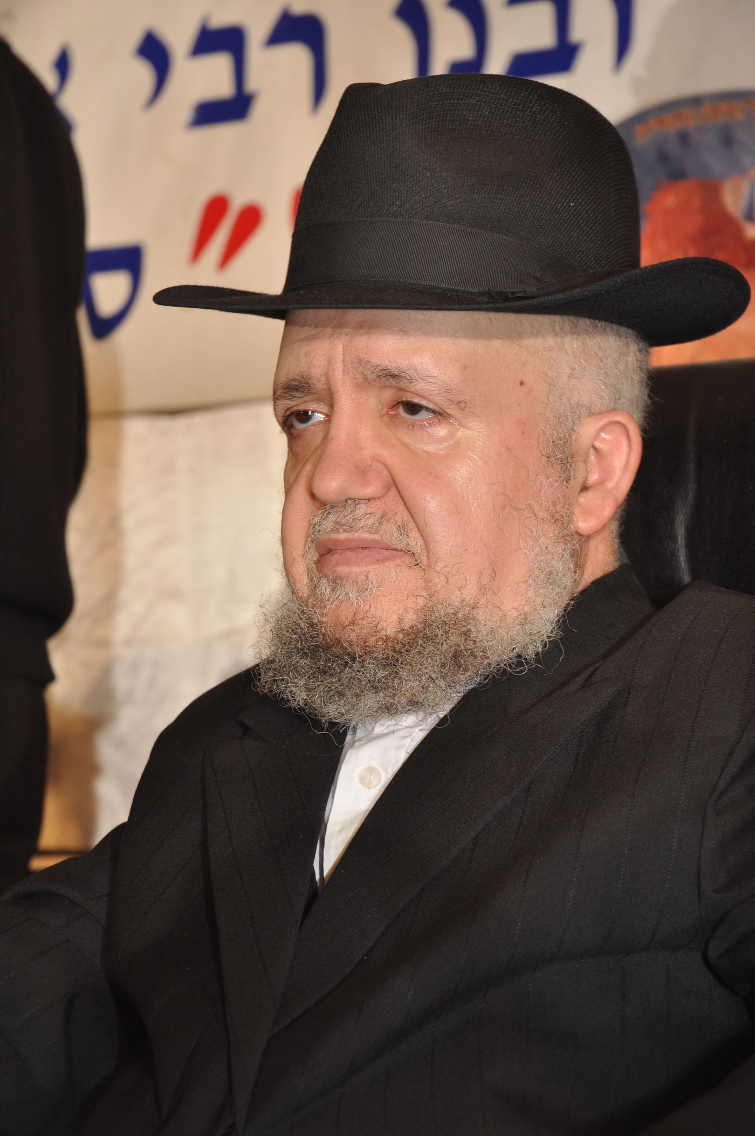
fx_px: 3310
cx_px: 378
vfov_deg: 19.5
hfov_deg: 13.0
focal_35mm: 105
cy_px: 568
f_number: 6.3
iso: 500
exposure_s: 1/80
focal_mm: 70
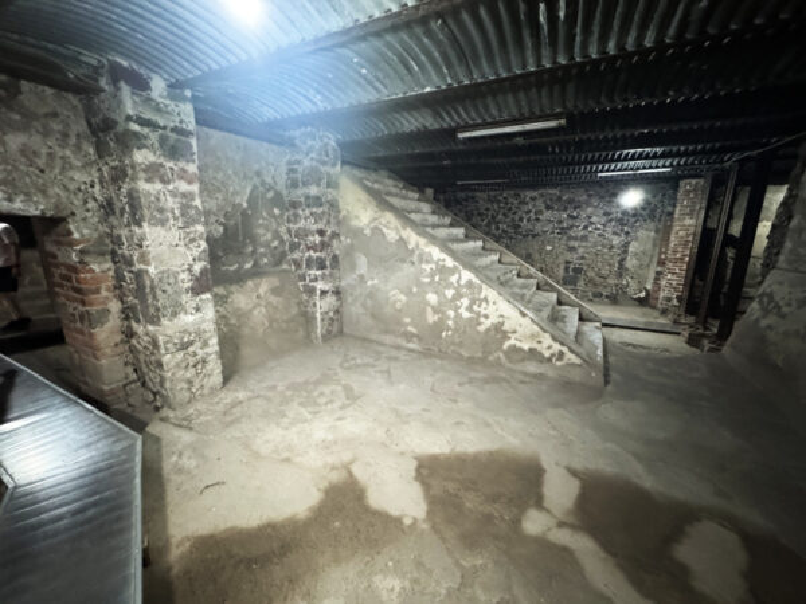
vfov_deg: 85.7
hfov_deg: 102.1
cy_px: 302
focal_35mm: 14
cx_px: 403
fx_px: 326
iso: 1600
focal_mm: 2.2
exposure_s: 1/40
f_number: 2.2
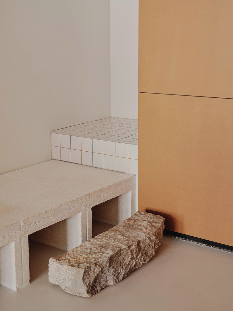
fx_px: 494
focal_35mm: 55
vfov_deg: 34.9
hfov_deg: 26.6
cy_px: 156
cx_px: 116
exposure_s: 1.5
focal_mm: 70
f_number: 9
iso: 125
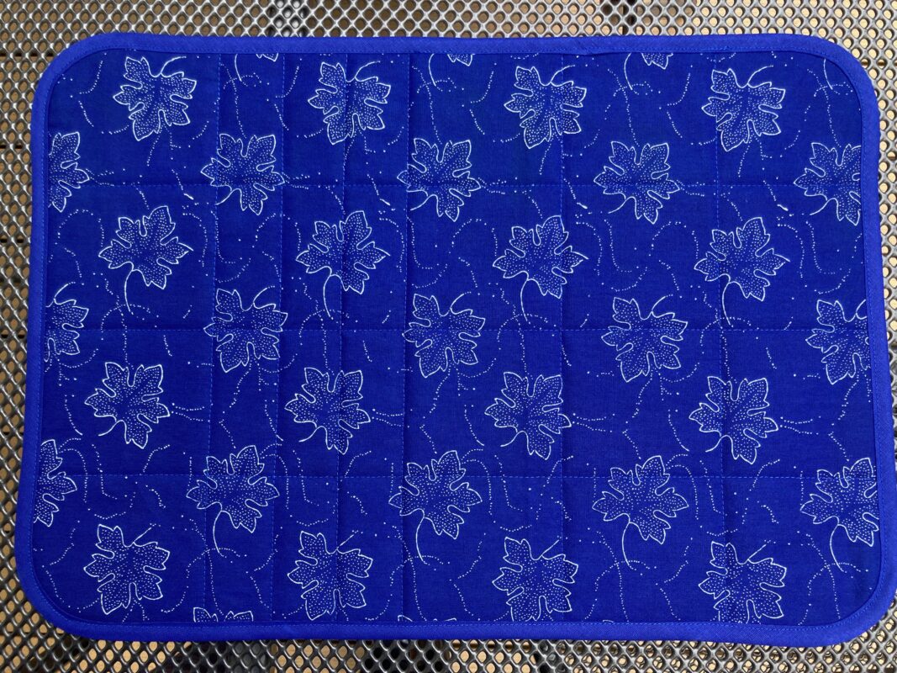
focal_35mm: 28
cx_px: 448
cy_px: 336
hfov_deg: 63.4
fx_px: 725
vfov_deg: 49.7
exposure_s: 1/121
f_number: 1.8
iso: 50
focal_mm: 3.99
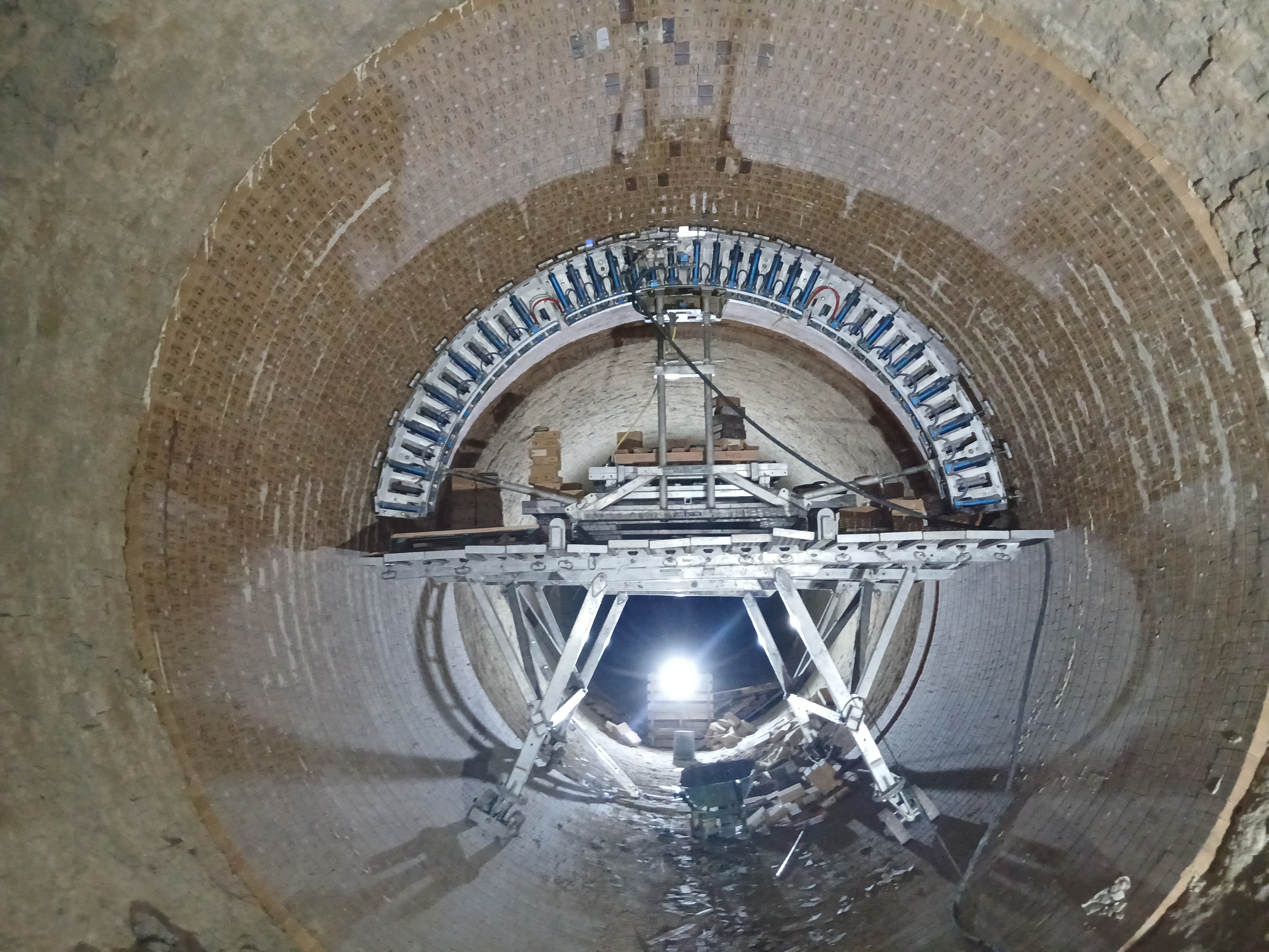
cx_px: 634
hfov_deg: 67.3
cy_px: 476
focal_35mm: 26
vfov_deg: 53.1
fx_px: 953
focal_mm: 3.98
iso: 800
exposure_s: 1/20
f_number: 1.8
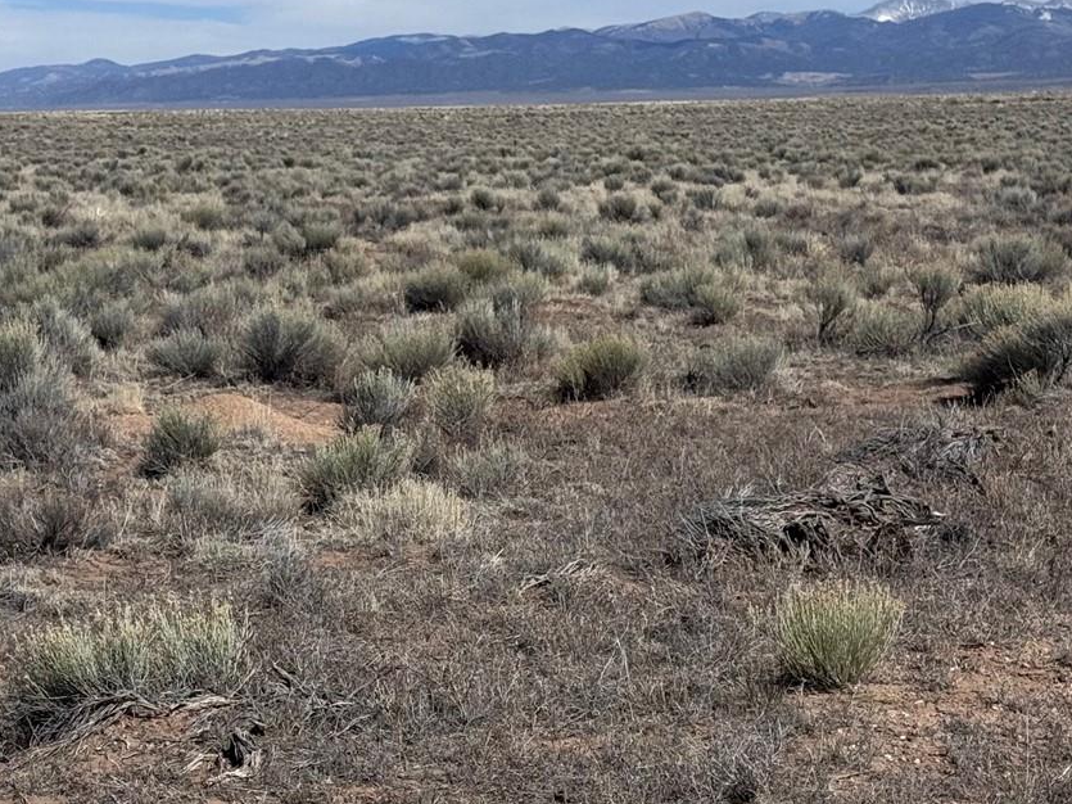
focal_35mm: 92
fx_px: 2849
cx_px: 488
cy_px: 591
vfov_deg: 16.0
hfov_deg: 21.3
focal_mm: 6.76
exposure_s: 1/7937
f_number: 1.78
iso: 64
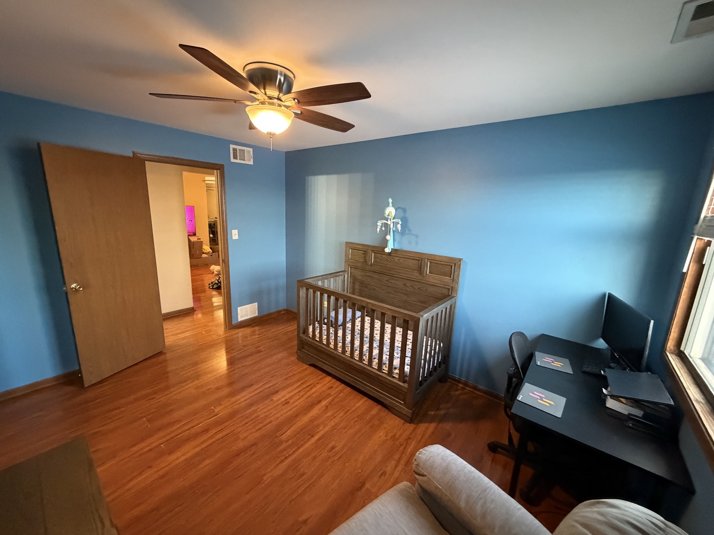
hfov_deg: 102.1
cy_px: 268
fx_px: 289
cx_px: 357
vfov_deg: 85.7
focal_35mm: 14
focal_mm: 2.22
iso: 1000
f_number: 2.2
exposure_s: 1/60
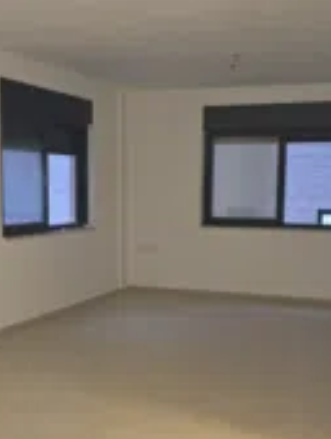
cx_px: 142
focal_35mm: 54
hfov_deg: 27.1
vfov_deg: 35.4
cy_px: 258
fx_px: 687
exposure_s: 1/12.5
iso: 200
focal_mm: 6.3
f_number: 1.7
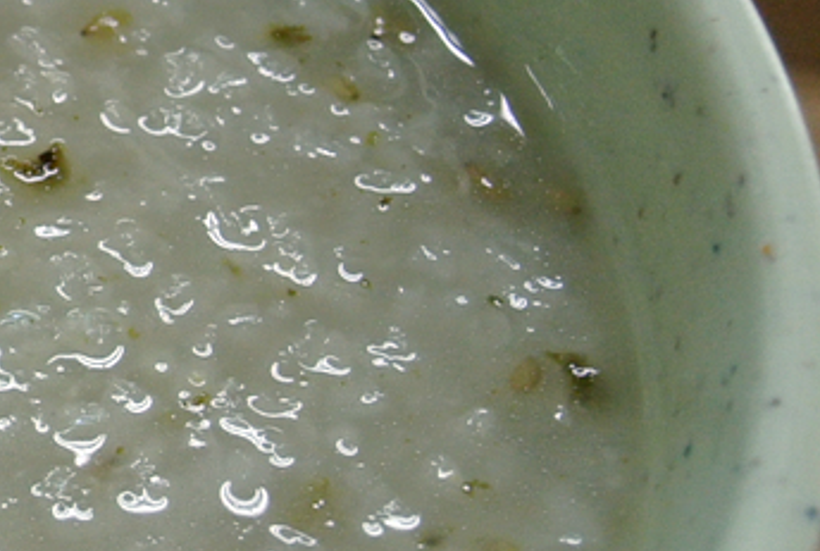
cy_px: 392
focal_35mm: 145
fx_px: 3310
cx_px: -427
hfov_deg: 13.3
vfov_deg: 9.5
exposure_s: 1/125
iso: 500
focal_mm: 14.5
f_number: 4
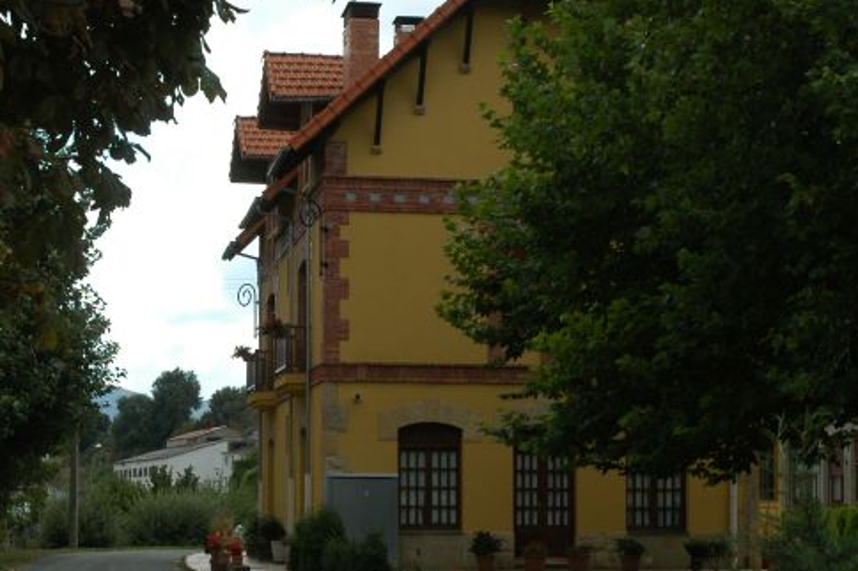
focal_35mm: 77
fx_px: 1830
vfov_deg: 17.7
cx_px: 326
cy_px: 346
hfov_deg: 26.3
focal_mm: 31
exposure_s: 1/320
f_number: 9
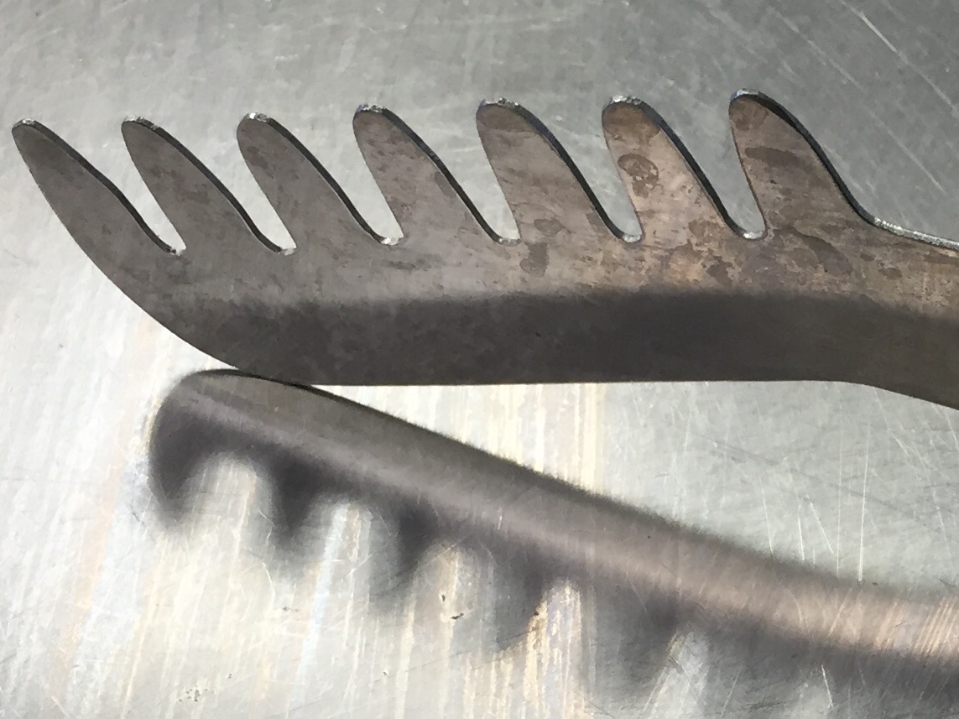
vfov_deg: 48.2
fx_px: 803
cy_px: 360
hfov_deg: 61.7
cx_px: 480
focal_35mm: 29
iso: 32
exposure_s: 1/33
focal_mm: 4.15
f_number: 2.2
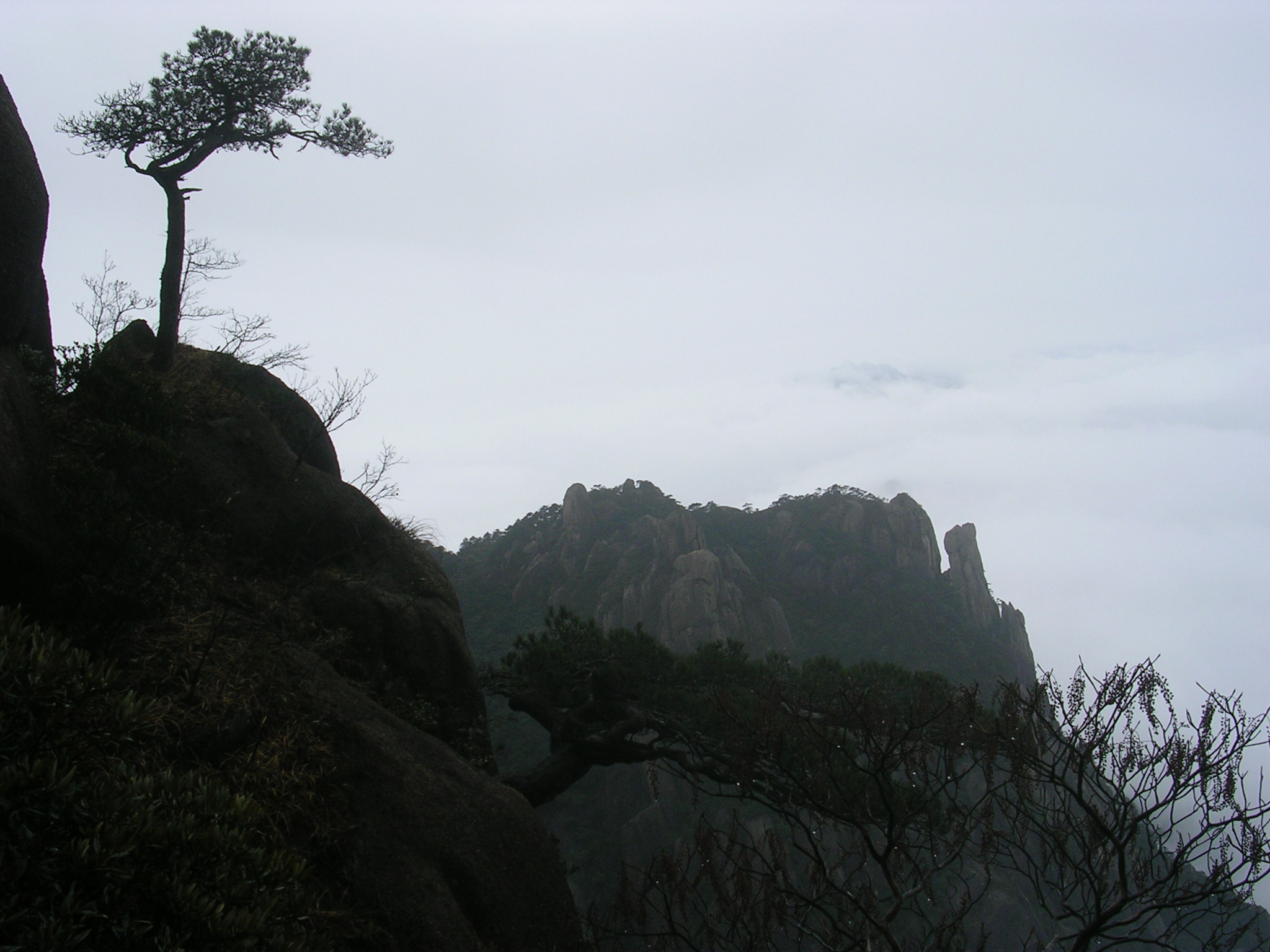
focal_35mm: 38
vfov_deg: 37.7
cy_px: 476
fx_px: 1394
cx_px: 635
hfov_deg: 49.0
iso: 50
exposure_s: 1/386
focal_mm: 5.8
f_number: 5.6
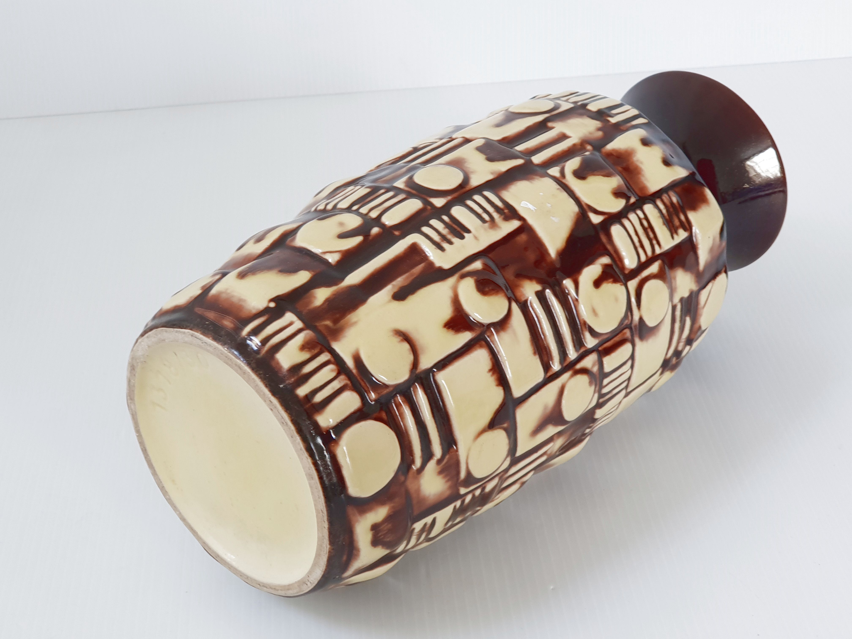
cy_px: 320
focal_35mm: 52
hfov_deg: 36.8
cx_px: 426
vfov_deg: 28.0
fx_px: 1280
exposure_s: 1/33
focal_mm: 6
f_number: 2.4
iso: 50
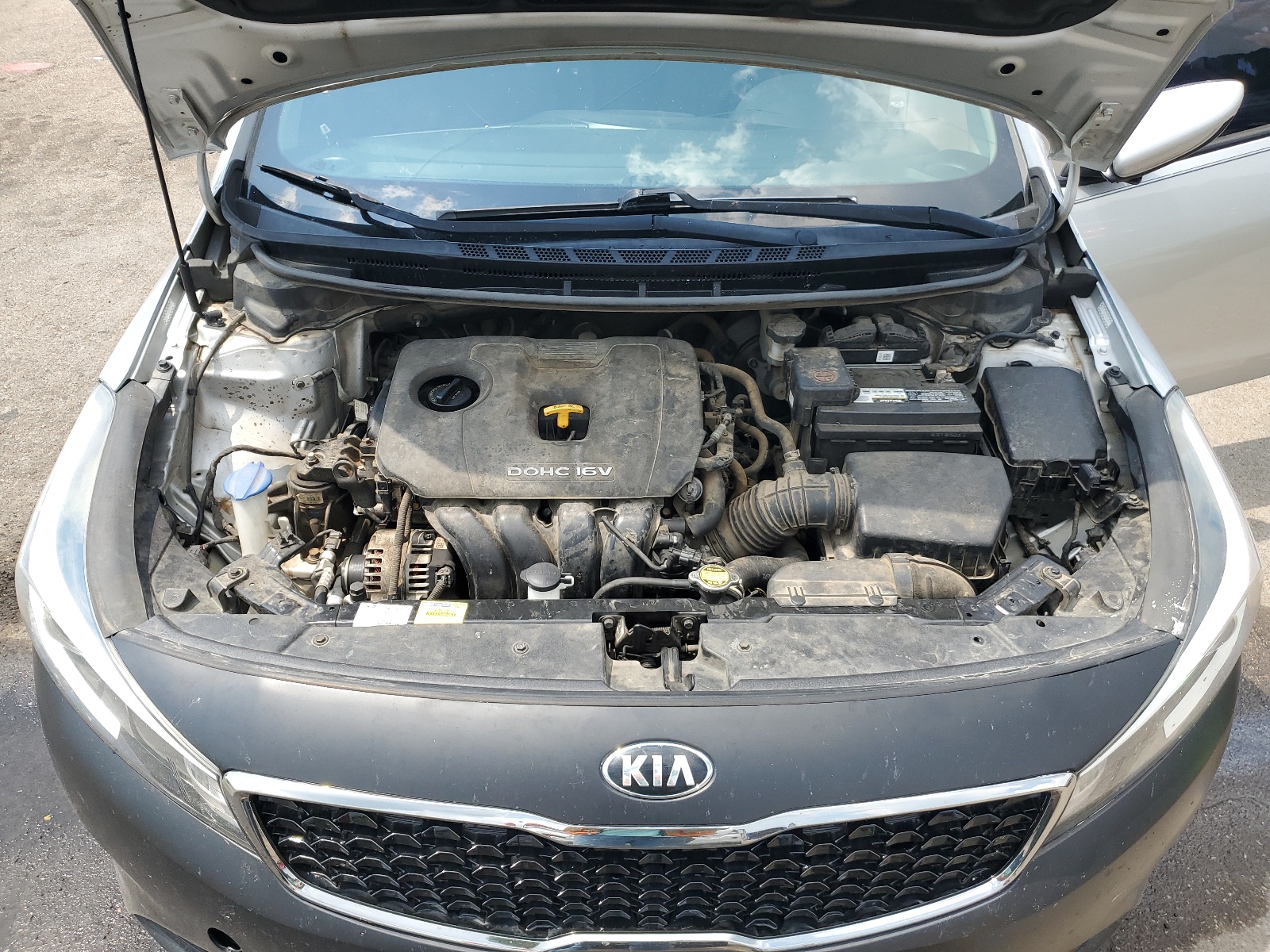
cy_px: 476
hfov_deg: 67.3
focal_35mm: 26
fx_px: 954
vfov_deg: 53.1
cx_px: 635
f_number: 1.5
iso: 50
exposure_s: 1/1250
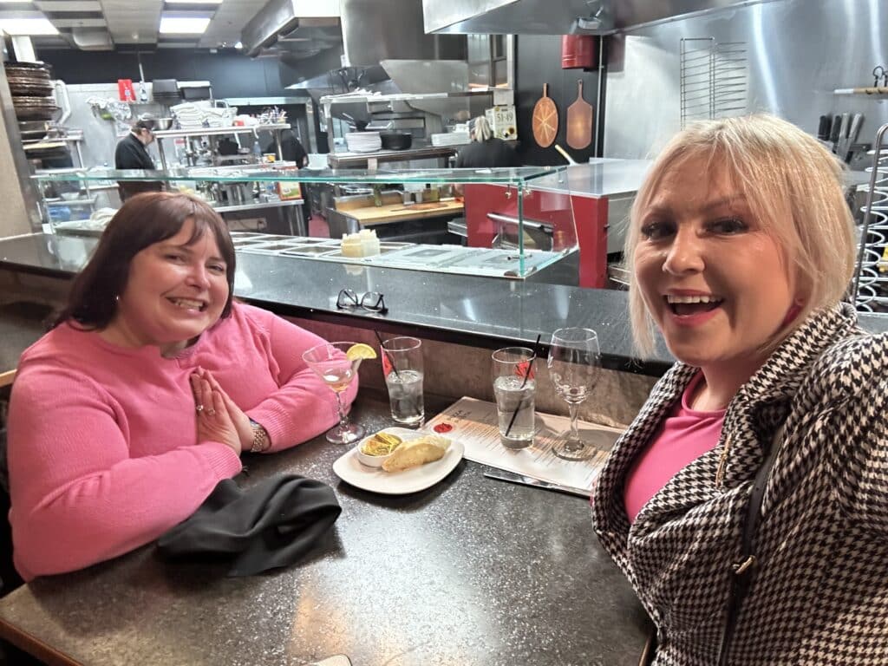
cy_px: 333
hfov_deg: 73.9
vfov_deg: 58.9
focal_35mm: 23
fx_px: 590
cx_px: 444
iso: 320
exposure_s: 1/40
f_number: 1.9
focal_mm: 2.69
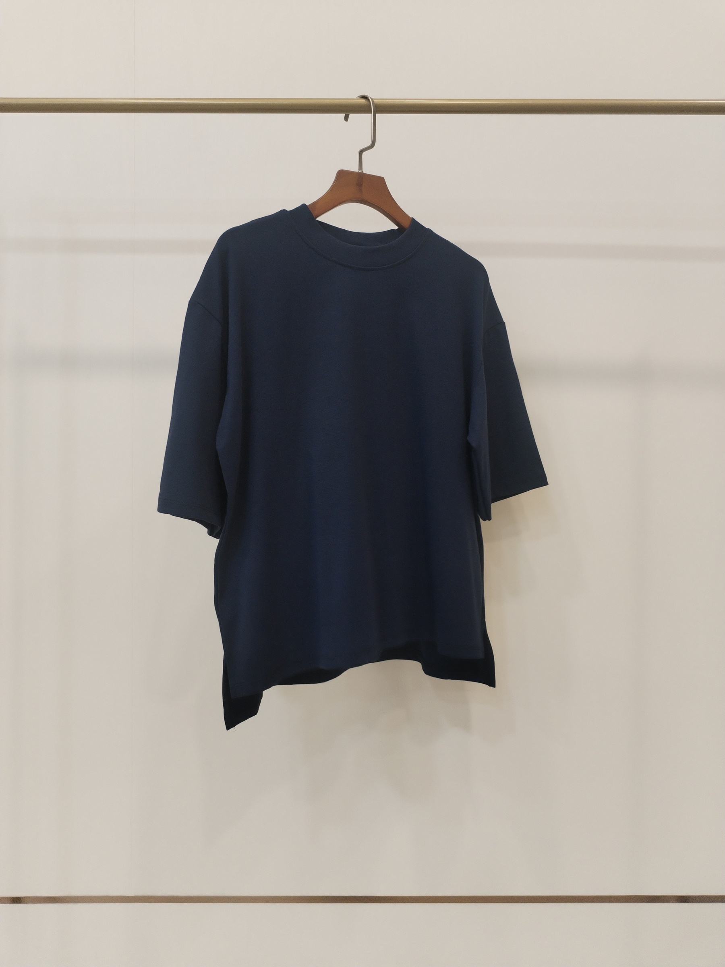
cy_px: 484
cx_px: 362
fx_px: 810
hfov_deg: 48.2
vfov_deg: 61.7
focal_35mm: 29
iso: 356
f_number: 1.8
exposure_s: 1/60
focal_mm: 4.75
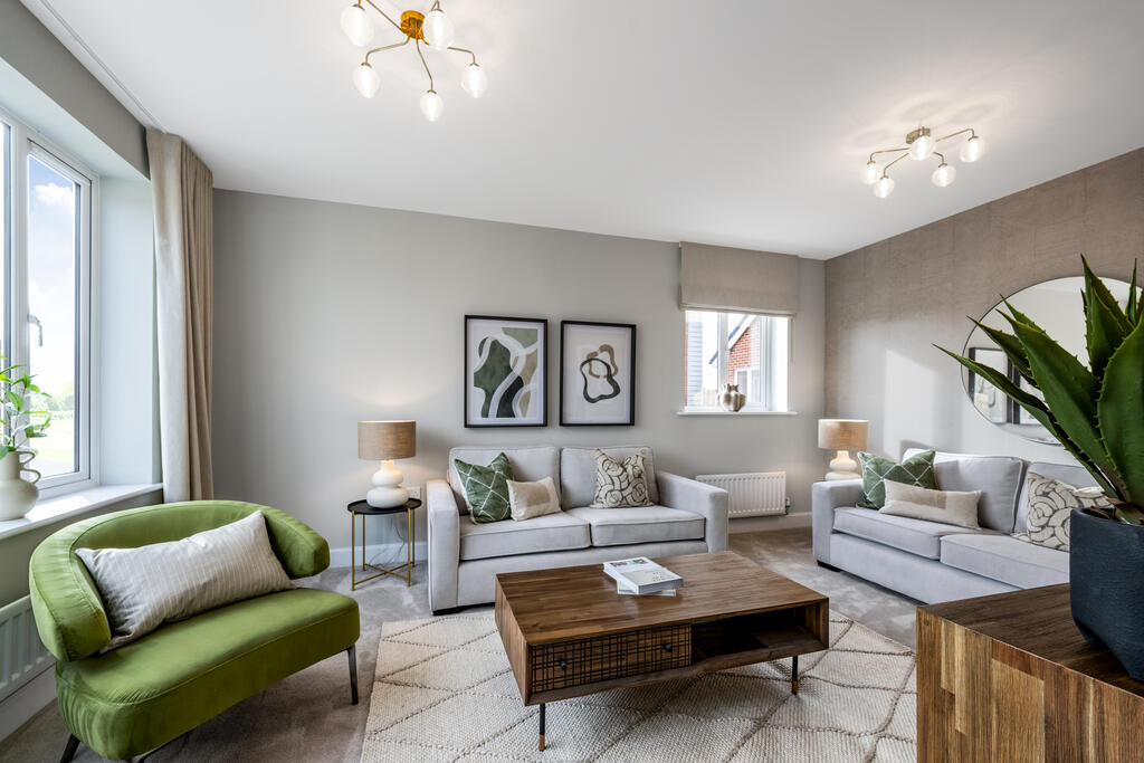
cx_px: 572
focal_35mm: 14
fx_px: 445
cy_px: 382
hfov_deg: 104.2
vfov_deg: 81.2
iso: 100
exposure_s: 1/15
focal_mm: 14
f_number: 8
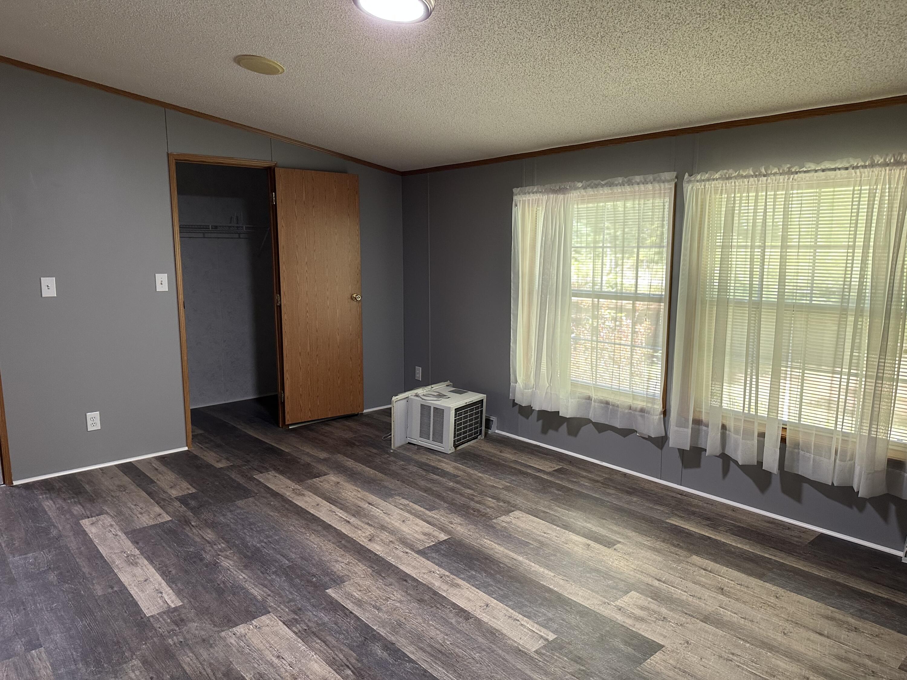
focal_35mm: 24
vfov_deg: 56.8
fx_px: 629
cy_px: 340
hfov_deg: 71.6
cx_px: 454
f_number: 1.78
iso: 250
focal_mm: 6.86
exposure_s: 1/88
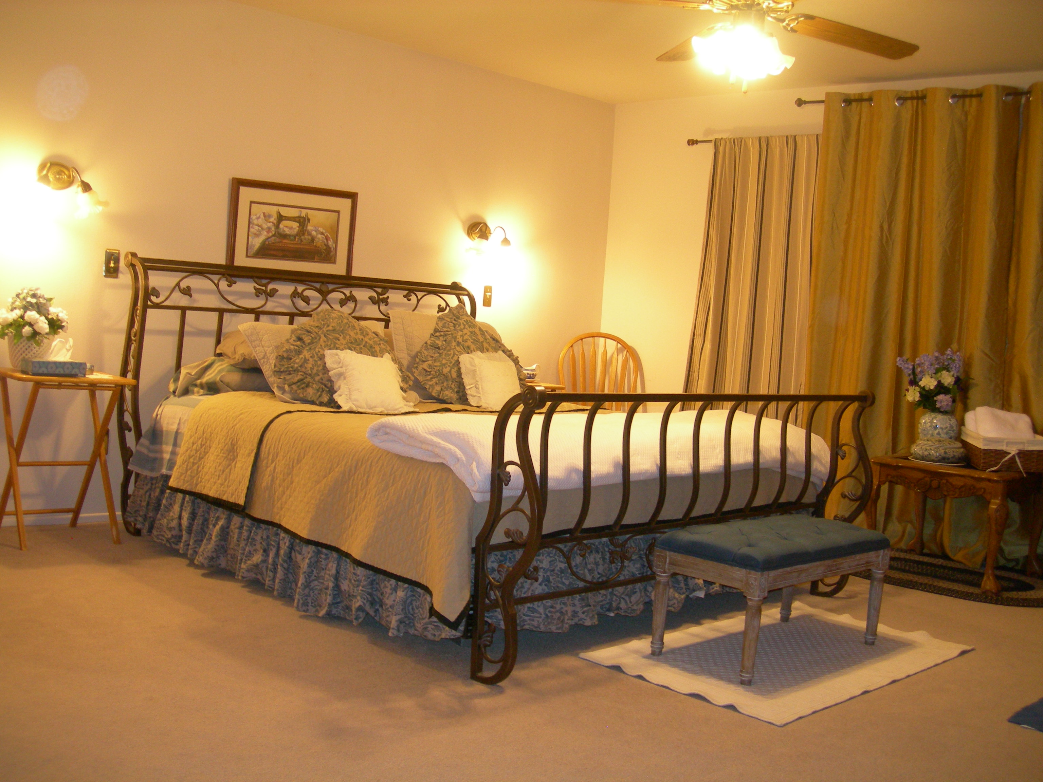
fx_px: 1145
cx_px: 522
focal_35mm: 38
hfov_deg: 49.0
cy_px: 391
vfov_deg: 37.7
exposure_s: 1/10.2
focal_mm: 7.8
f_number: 2.8
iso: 200
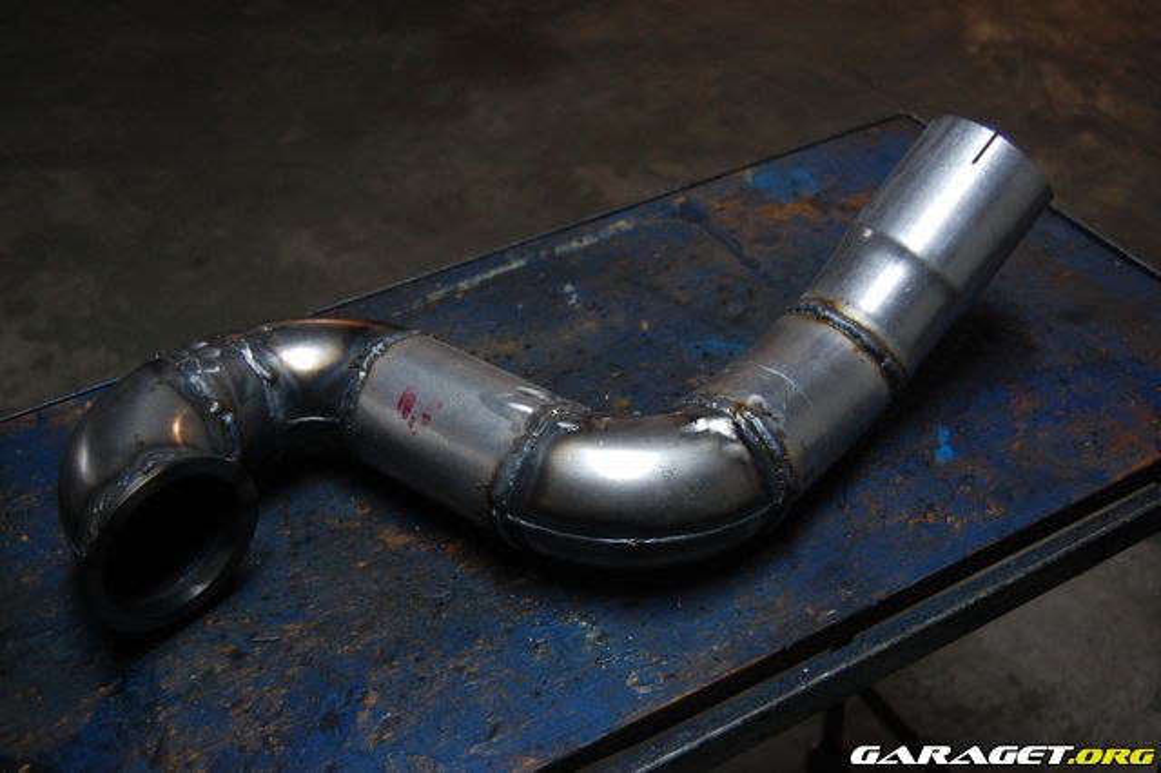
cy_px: 386
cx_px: 580
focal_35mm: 45
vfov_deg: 29.8
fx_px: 1450
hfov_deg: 43.6
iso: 800
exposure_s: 1/40
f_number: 4.2
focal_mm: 30
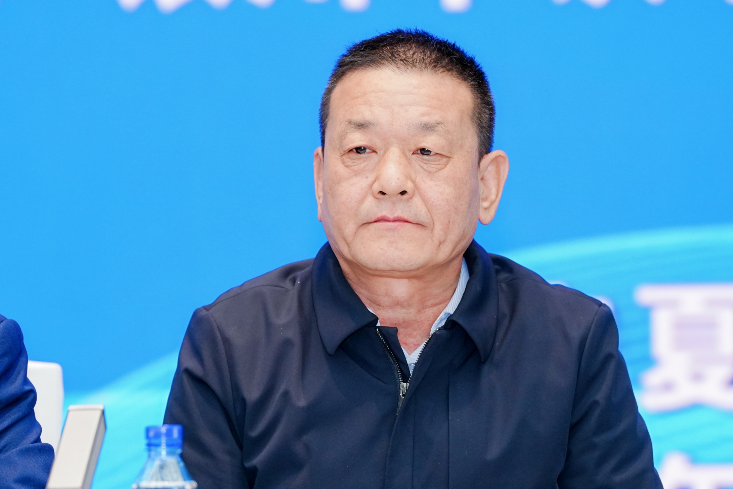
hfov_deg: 7.5
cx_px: 380
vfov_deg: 5.0
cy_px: 307
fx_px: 5599
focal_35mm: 275
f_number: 4.5
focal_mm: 200
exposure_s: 1/160
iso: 2500
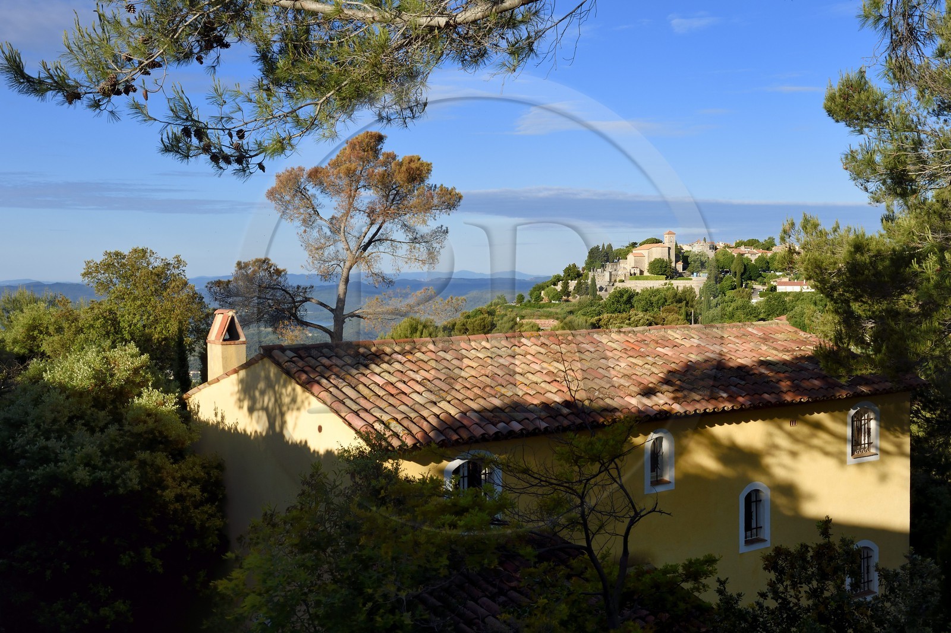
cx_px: 476
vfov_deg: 35.0
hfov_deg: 50.7
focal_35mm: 38
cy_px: 316
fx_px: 1004
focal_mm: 38
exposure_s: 1/160
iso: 200
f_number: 14
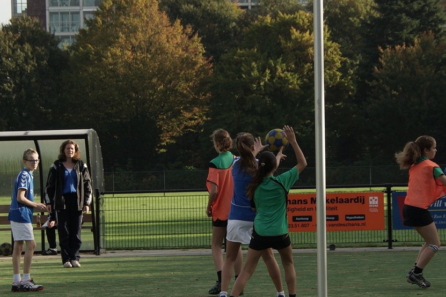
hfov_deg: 20.1
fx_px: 1259
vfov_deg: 13.5
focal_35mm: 102
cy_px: 154
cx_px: 258
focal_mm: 55
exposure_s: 1/640
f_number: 5.6
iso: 200
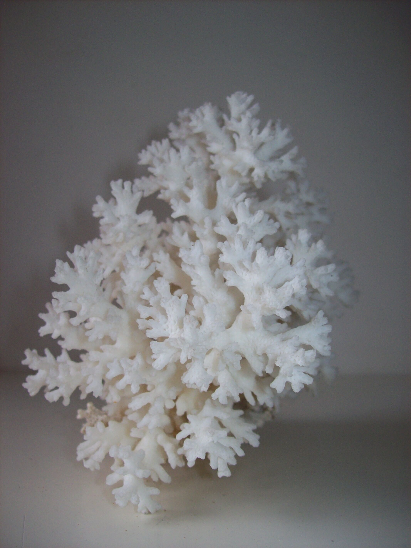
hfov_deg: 39.6
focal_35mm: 36
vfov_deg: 51.4
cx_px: 206
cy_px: 274
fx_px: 570
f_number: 2.7
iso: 80
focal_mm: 6
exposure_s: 1/64
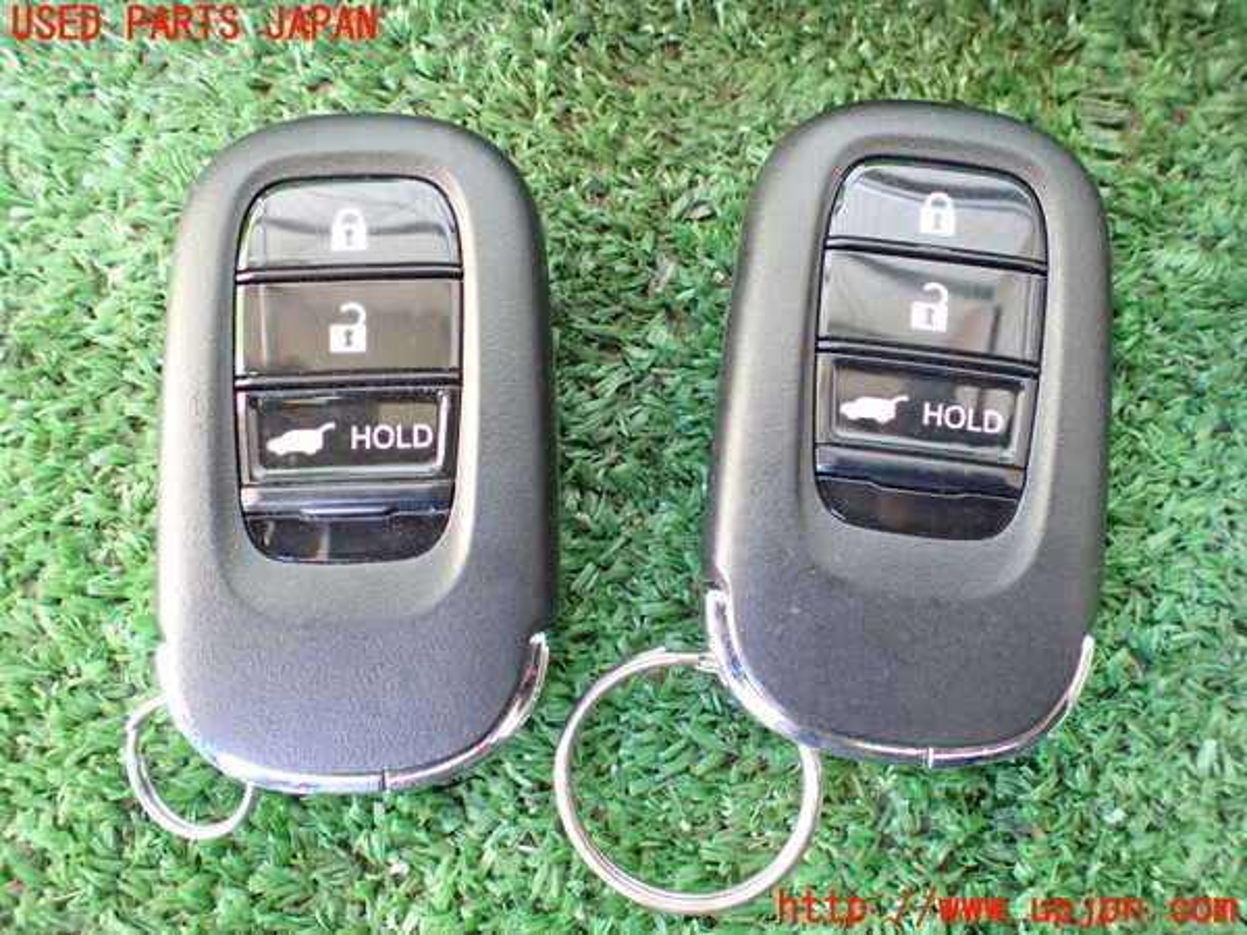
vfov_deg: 46.8
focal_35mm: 30
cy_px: 468
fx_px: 1081
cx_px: 624
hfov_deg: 60.0
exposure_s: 1/50
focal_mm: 5.4
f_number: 2.3
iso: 800
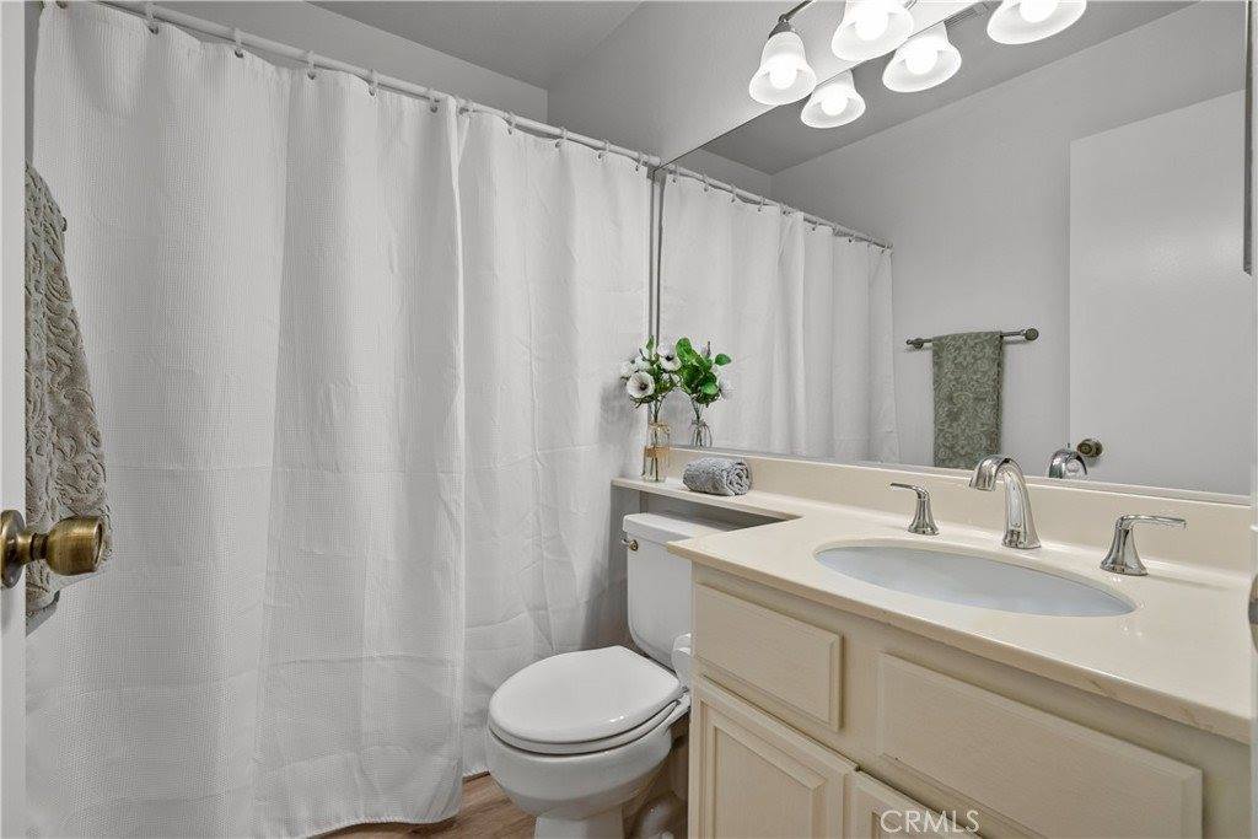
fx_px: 559
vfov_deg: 73.8
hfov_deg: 96.7
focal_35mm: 16
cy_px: 420
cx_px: 629
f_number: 9
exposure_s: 1/13
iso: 250
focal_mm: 16
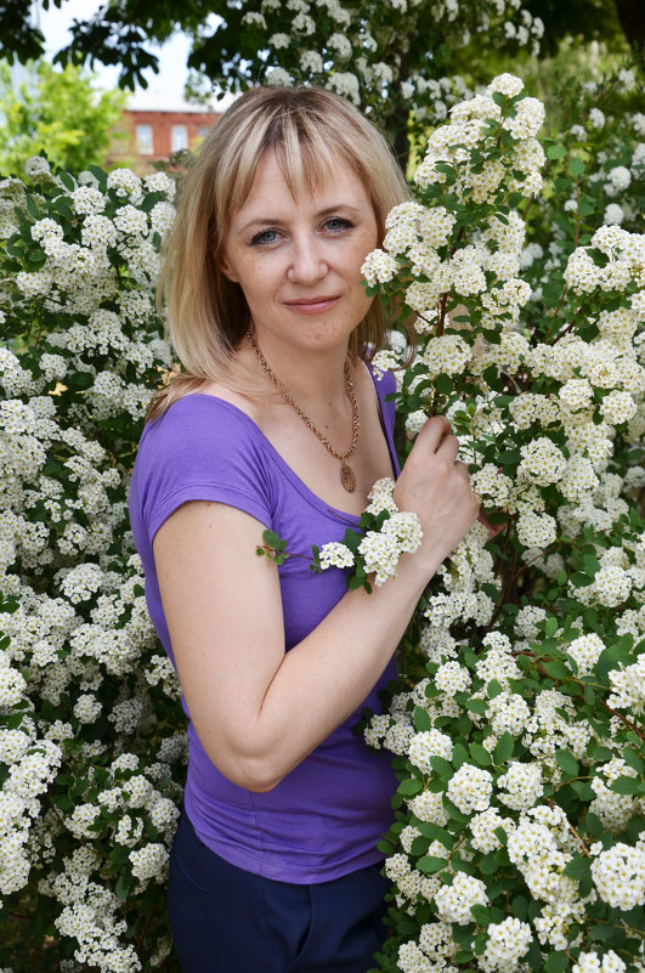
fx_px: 1619
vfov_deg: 33.5
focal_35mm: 60
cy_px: 486
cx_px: 322
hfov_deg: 22.5
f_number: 7.1
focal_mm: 40
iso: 160
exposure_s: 1/250
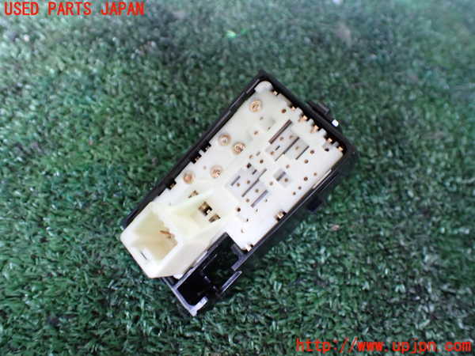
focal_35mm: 30
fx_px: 412
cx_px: 238
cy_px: 178
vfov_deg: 46.8
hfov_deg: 60.0
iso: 800
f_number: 2.3
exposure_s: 1/50
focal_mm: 5.4
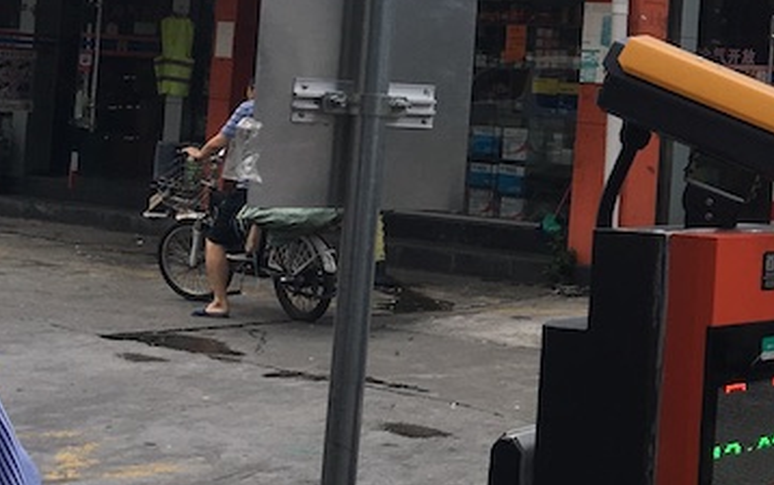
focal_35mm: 88
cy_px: 39
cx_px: 984
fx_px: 1857
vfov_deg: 14.7
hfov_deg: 21.5
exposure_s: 1/596
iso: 25
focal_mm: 4.15
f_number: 2.2
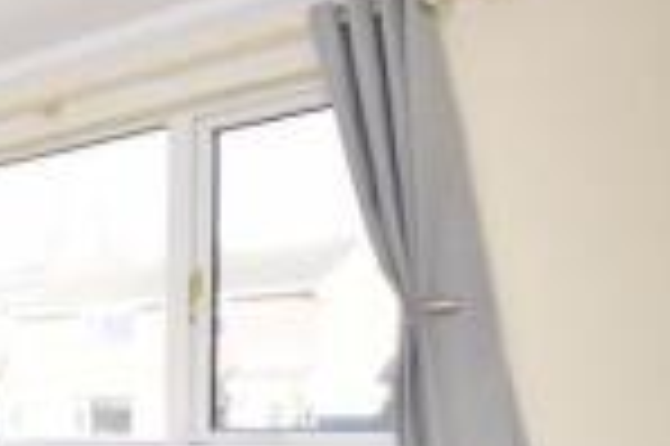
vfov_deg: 26.7
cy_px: 430
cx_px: -396
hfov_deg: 26.1
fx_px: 892
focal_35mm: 48
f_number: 4
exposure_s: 1/60
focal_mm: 10
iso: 100
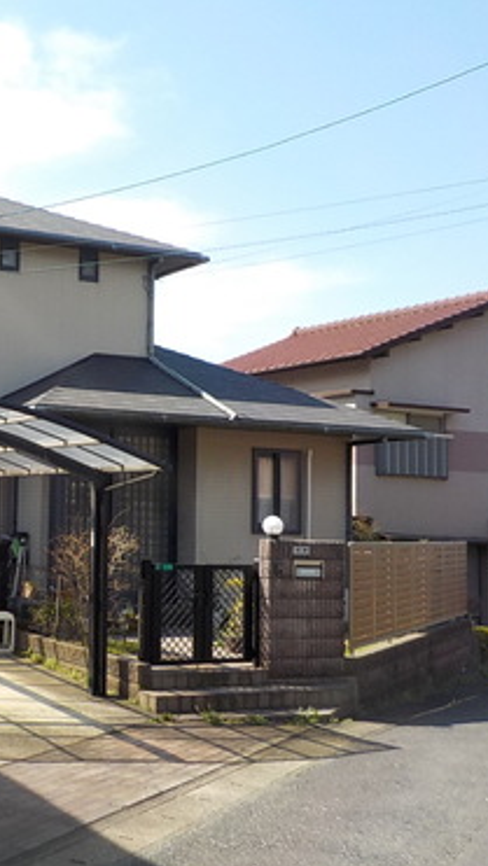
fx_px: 1011
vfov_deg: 46.4
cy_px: 435
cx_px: -51
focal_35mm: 44
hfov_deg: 25.2
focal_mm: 4.1
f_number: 3.3
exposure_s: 1/640
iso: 125
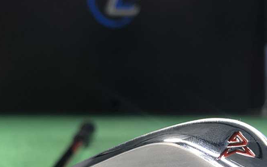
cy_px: 211
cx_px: 130
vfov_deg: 14.9
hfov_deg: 24.6
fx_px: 611
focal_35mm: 84
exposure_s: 1/50
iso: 25
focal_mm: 3.99
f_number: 1.8
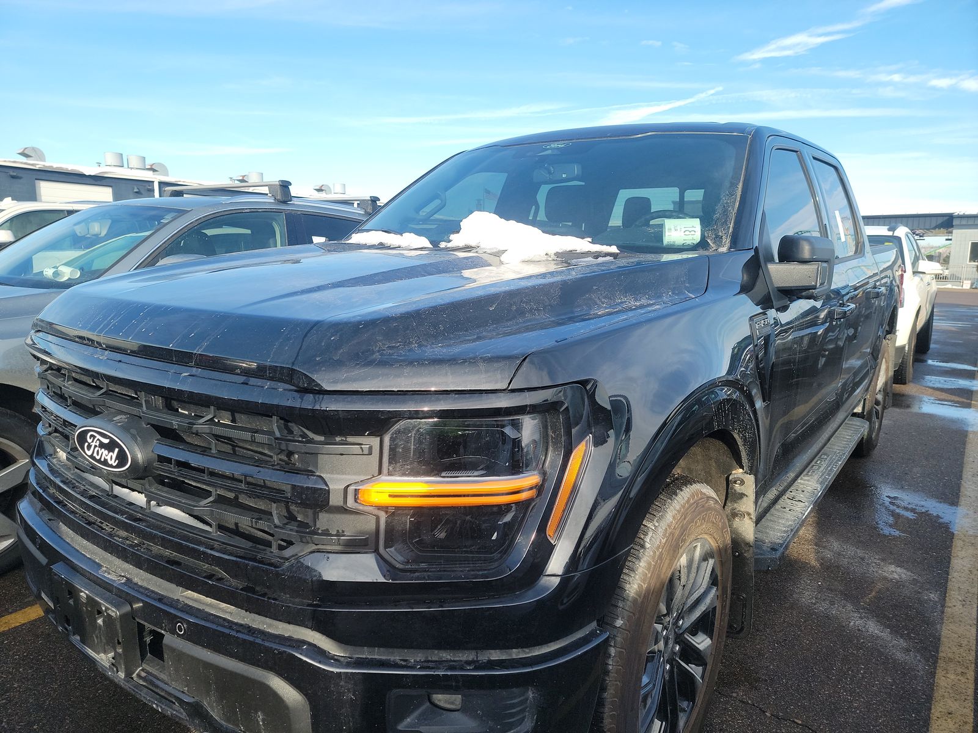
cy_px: 366
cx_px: 489
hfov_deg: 71.6
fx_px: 678
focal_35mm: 24
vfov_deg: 56.8
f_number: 1.8
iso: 50
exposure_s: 1/342
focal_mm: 6.7
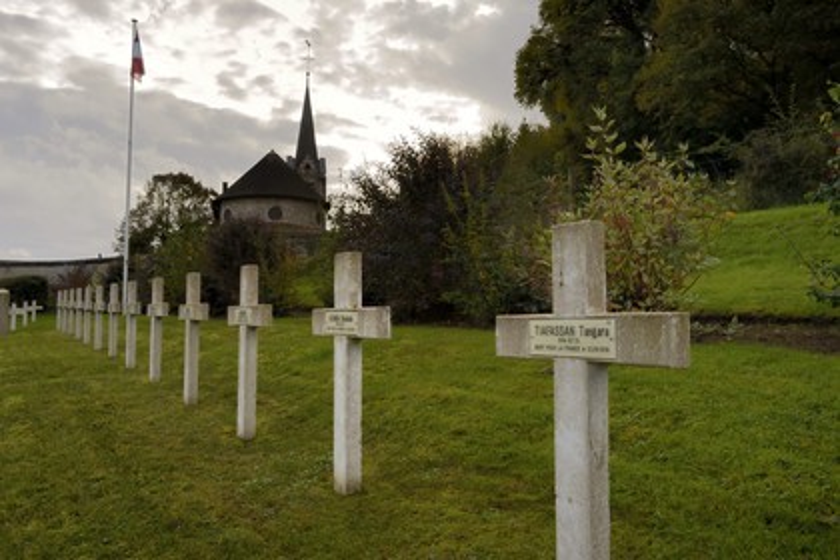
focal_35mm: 29
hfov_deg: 63.7
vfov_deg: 45.0
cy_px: 280
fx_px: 677
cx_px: 420
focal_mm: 29
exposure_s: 1/125
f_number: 18
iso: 400
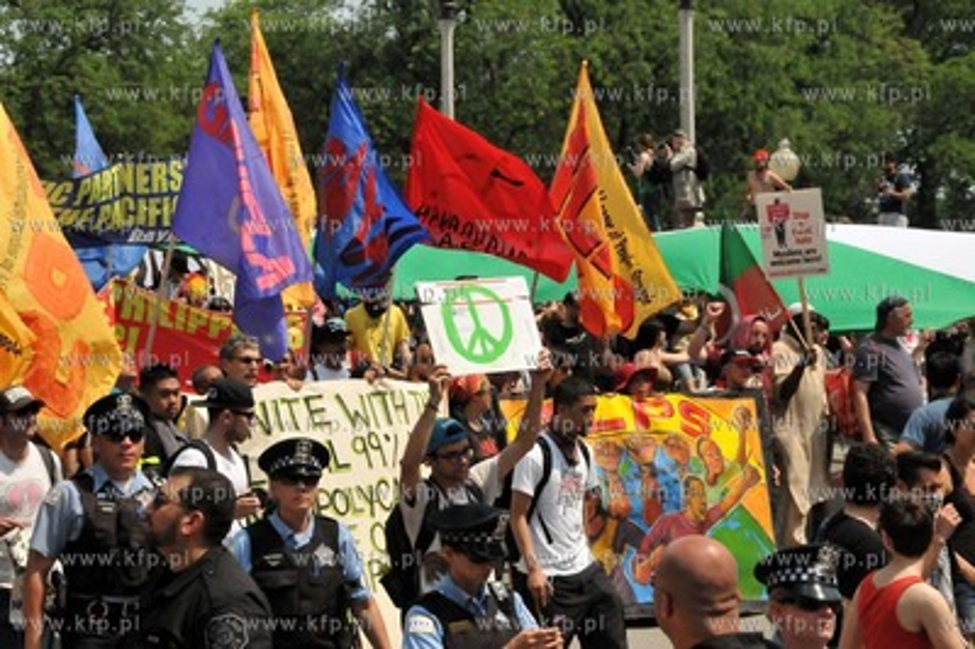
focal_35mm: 93
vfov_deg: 14.7
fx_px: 2517
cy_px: 324
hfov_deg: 21.9
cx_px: 488
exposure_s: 1/4000
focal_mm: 62
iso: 2800
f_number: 11
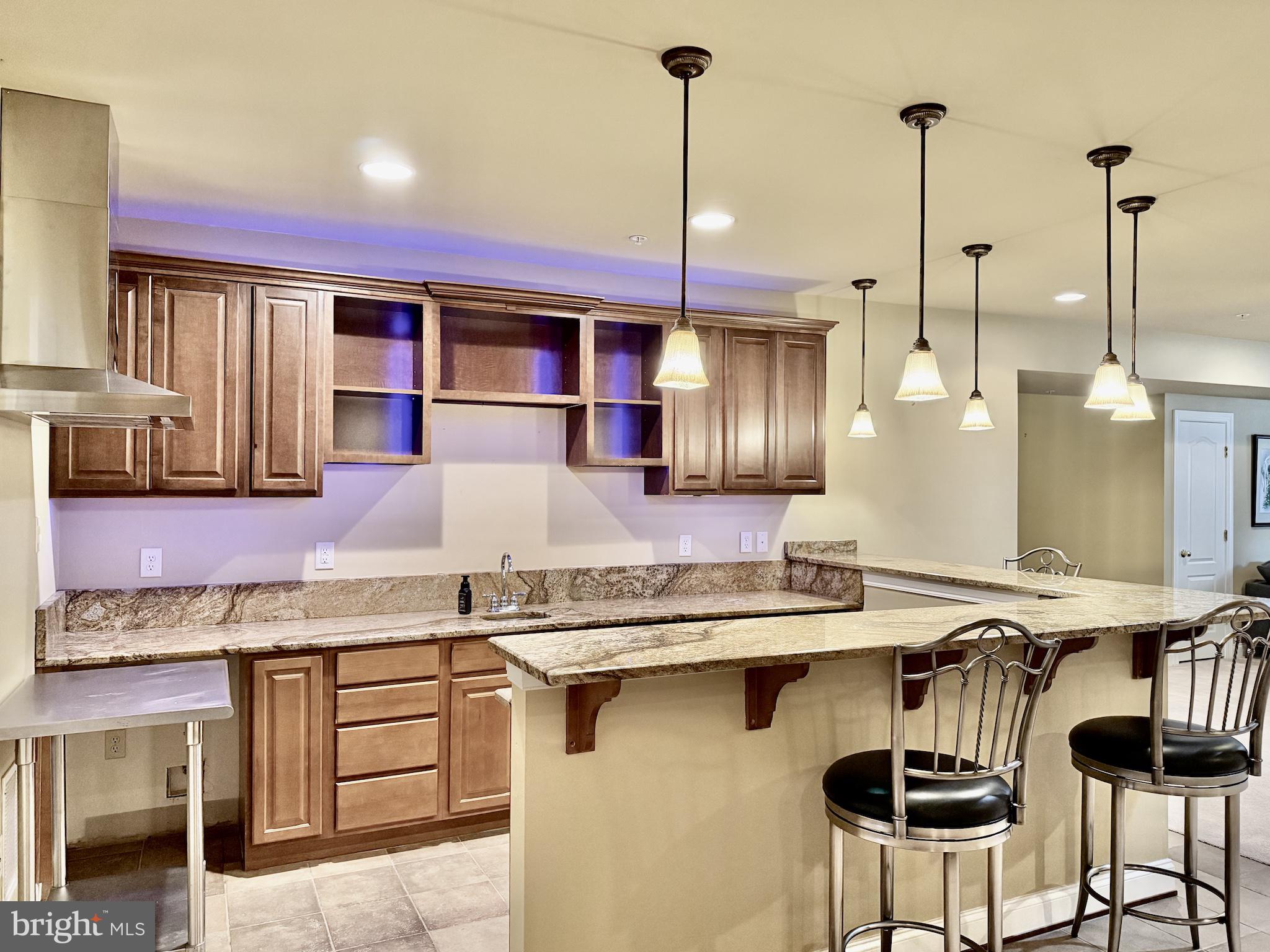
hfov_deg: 71.6
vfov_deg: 56.8
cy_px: 476
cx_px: 635
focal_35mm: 24
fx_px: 881
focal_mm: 6.76
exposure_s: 1/60
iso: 500
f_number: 1.78
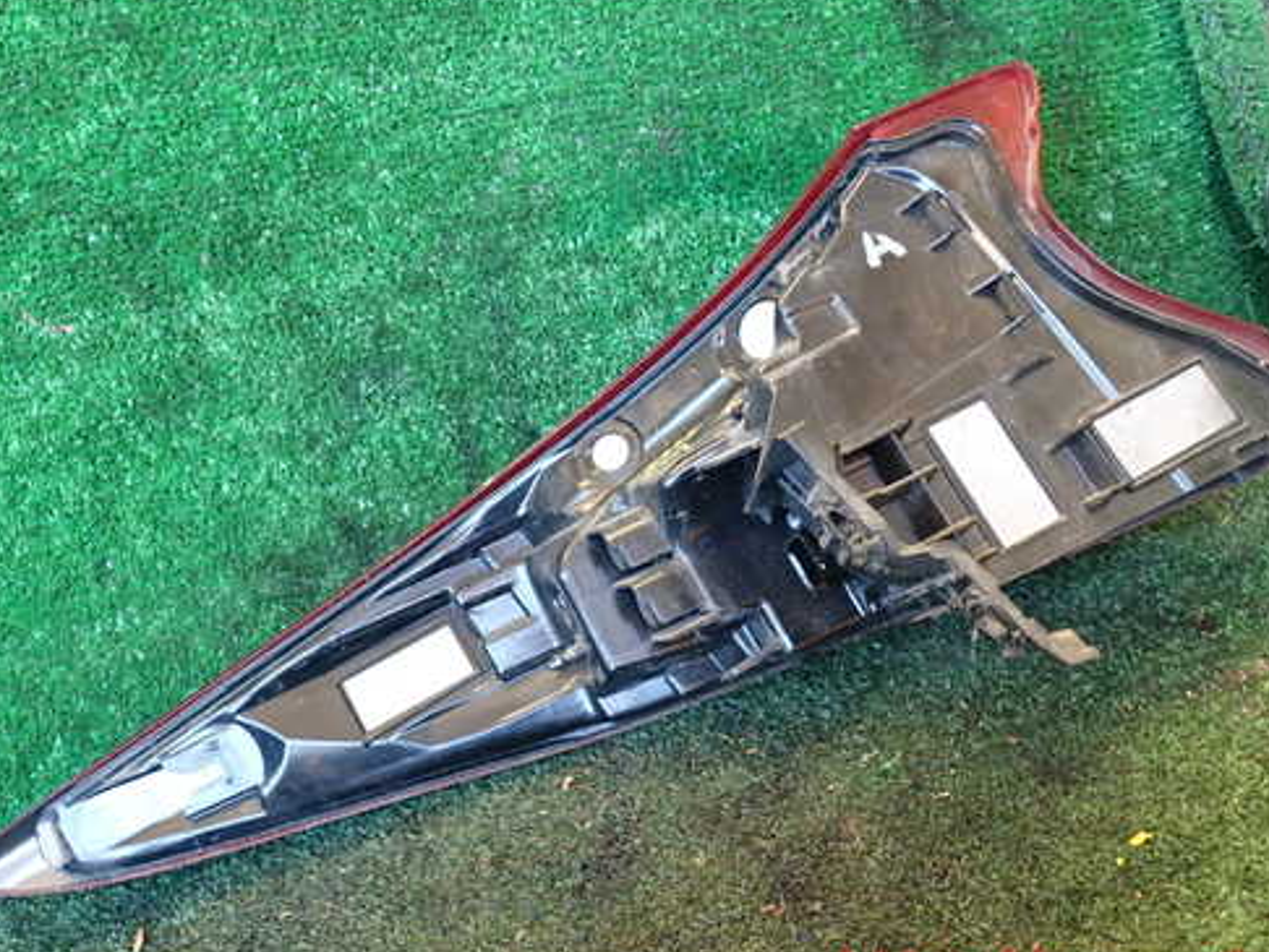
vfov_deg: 38.6
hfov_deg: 50.1
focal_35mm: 37
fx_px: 1357
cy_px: 423
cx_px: 648
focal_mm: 5.4
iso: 320
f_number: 2.3
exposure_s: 1/30
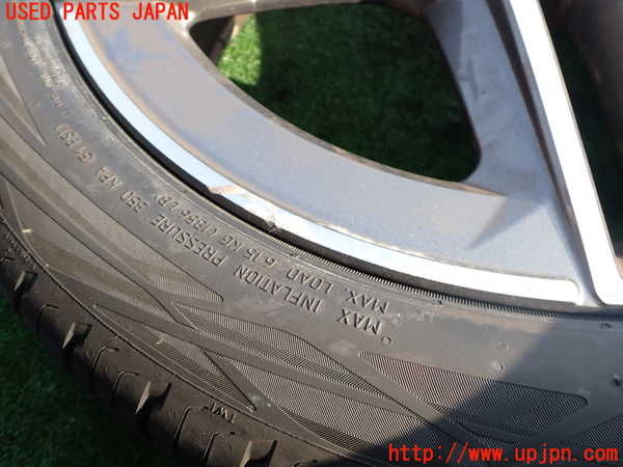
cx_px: 312
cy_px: 234
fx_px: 540
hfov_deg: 60.0
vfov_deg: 46.8
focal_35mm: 30
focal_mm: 5.4
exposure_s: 1/250
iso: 125
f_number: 3.2
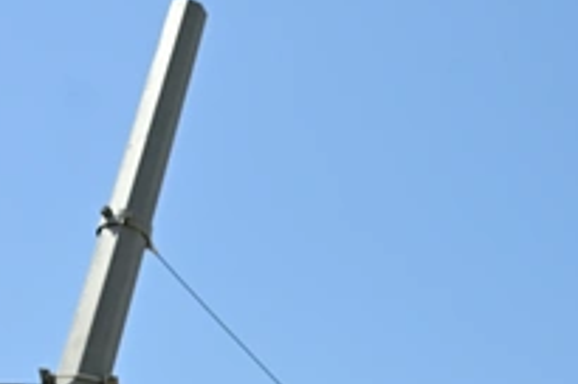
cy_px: 311
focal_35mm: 76
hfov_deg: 24.7
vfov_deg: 17.7
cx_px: 646
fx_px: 1218
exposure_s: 1/1000
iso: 125
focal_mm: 24
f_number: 4.5
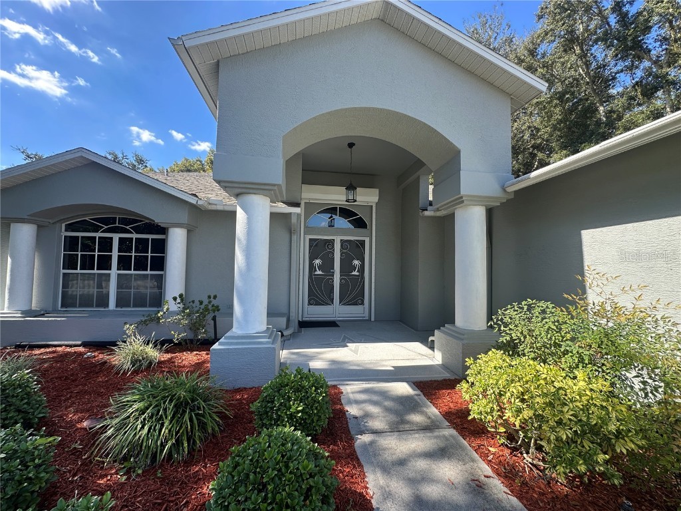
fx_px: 275
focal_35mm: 14
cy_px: 256
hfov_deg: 102.1
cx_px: 340
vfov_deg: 85.7
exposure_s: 1/496
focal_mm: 2.22
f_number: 2.2
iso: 40
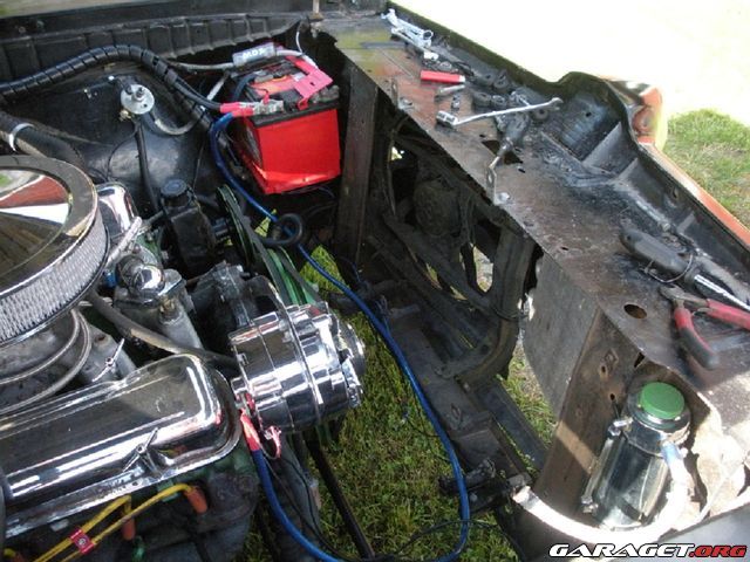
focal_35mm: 36
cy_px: 281
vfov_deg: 39.7
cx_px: 375
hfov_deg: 51.4
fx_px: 780
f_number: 3.5
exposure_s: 1/204
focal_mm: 6.3
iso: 400
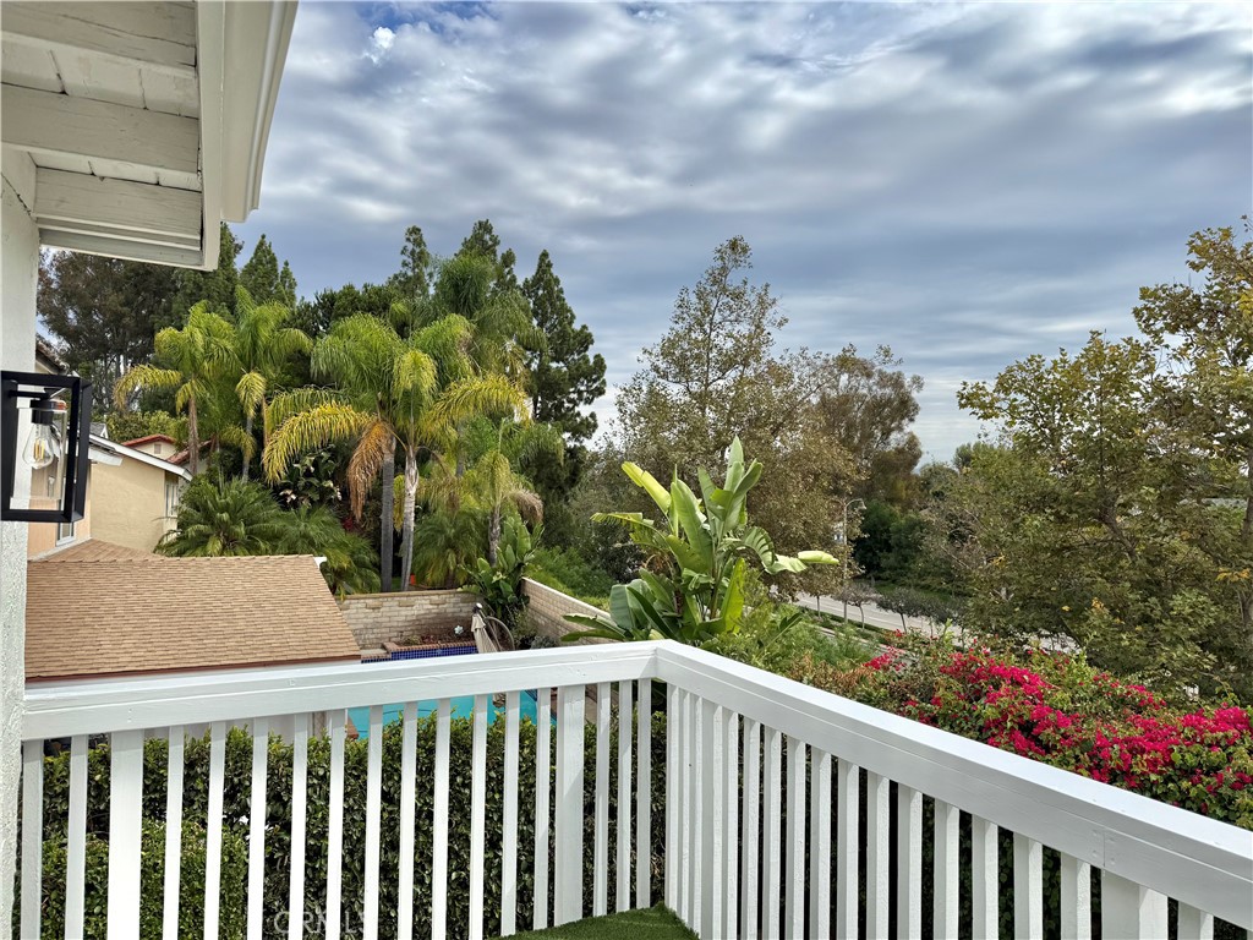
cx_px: 626
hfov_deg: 71.6
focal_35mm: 24
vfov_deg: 56.8
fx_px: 869
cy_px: 470
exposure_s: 1/4673
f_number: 1.78
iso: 80
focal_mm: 6.76
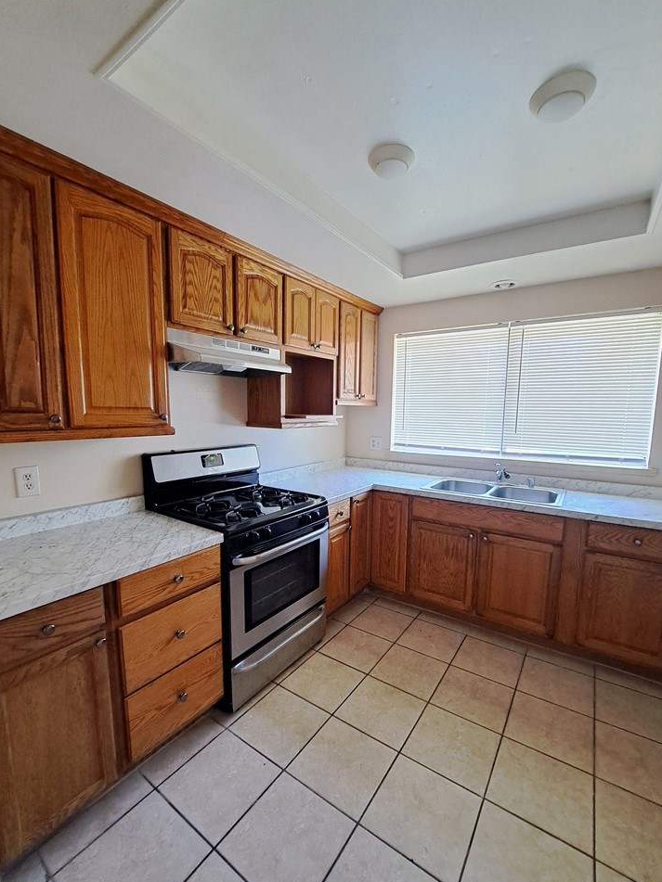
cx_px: 330
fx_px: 357
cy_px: 451
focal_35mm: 14
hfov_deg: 85.7
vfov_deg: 102.1
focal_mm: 1.74
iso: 200
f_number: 2.2
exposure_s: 1/30
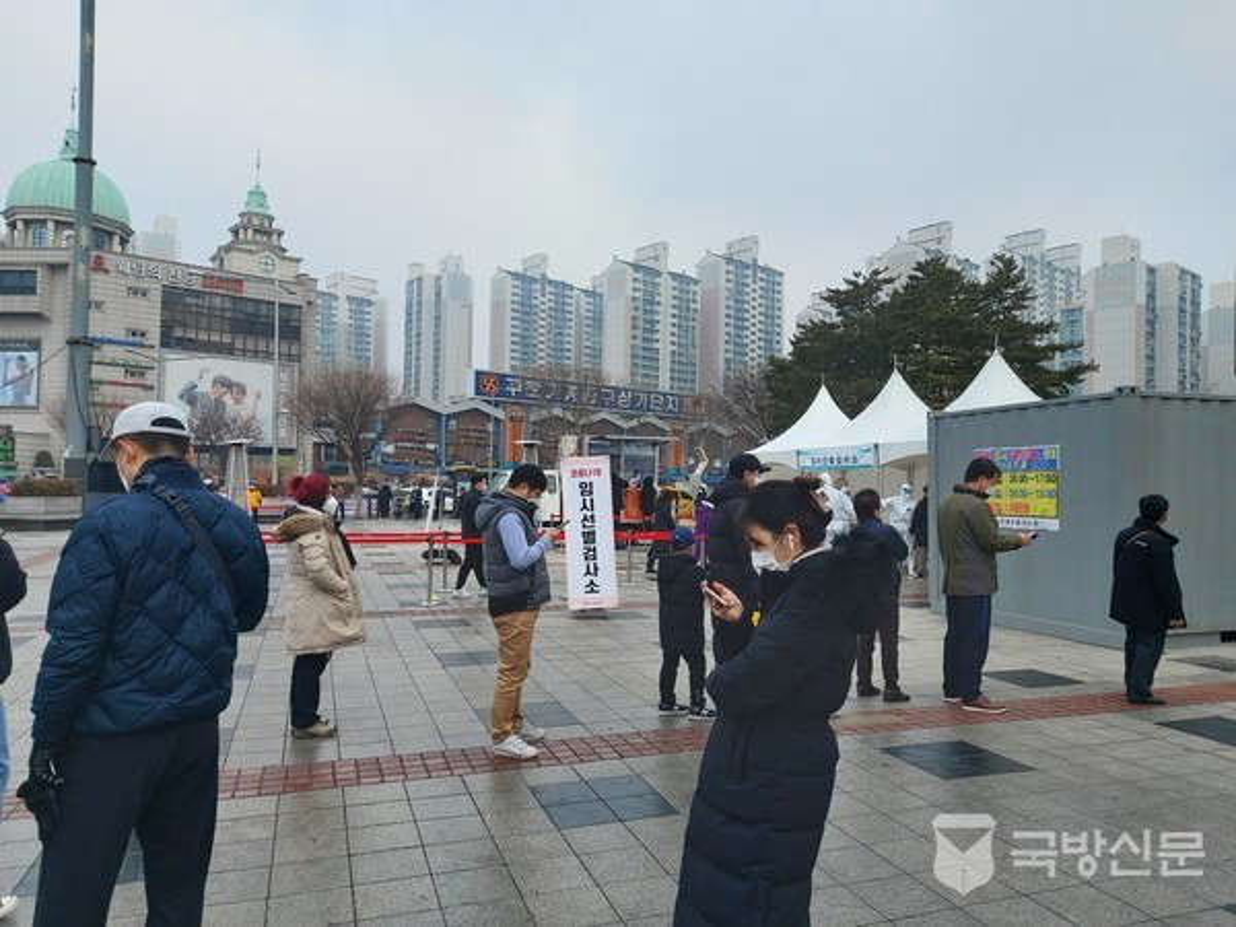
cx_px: 618
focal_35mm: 25
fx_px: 893
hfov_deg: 69.4
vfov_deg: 54.9
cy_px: 464
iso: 50
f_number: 2
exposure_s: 1/573
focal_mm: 4.58
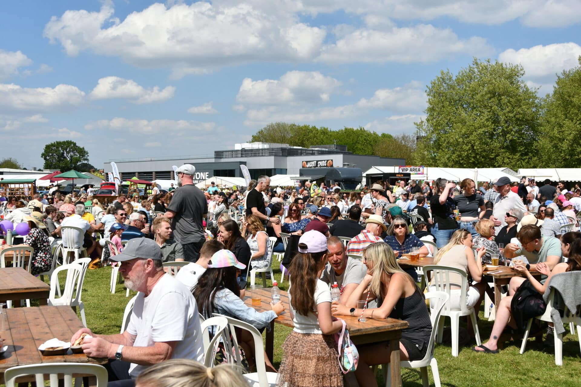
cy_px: 194
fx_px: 750
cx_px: 290
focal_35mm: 46
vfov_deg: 28.9
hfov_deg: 42.3
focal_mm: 31
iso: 100
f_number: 8
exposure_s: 1/640
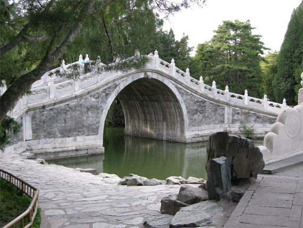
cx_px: 152
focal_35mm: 48
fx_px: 420
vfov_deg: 30.3
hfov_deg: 39.6
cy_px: 114
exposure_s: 1/63.6
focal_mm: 10.1
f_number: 3.4
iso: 64
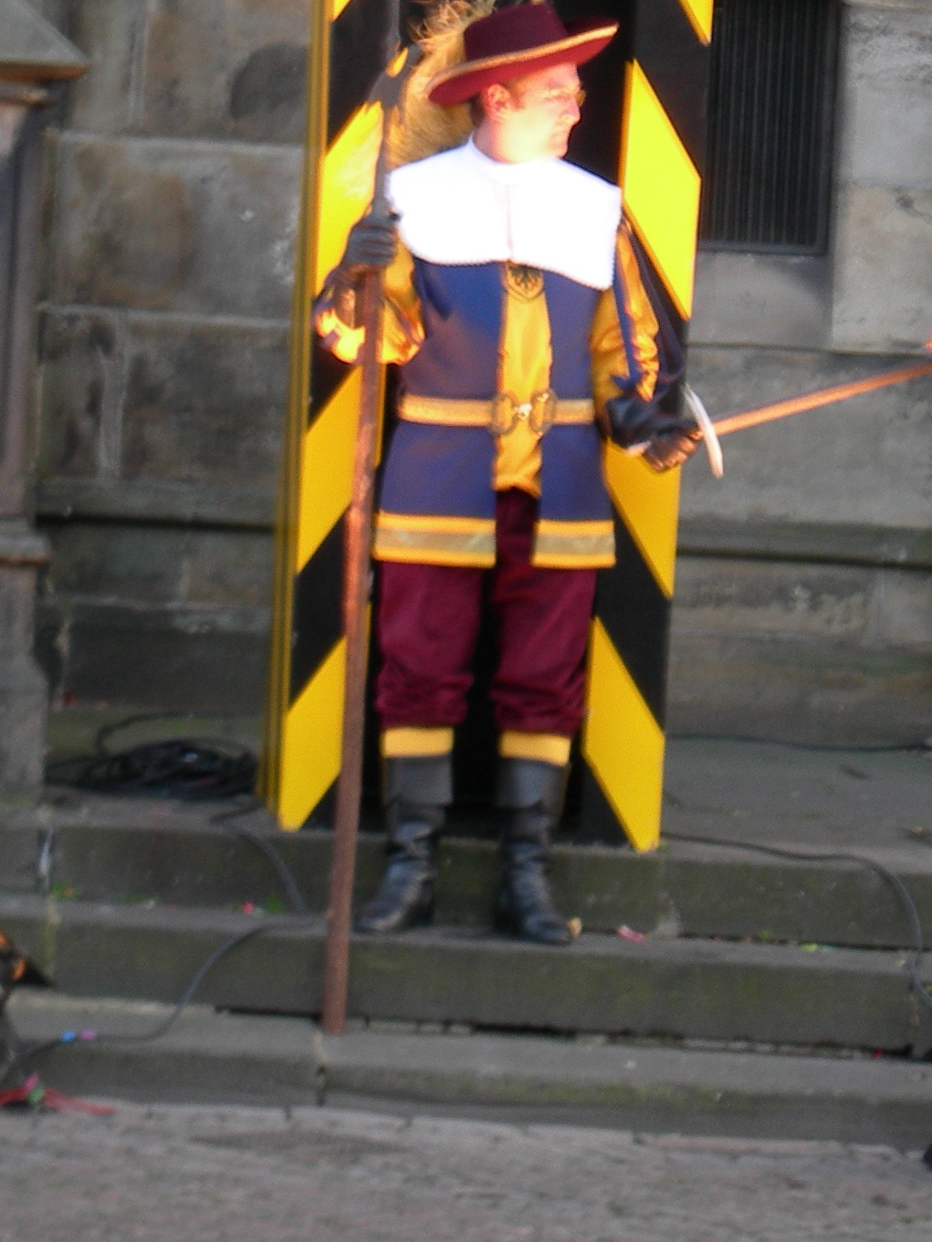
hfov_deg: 6.9
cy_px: 159
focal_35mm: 214
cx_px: 433
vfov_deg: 9.2
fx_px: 7682
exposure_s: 1/9.8
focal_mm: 23.4
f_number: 4.9
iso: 50
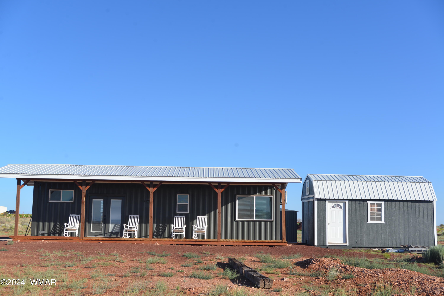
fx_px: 543
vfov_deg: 30.5
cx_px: 222
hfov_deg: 44.5
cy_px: 148
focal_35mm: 44
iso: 125
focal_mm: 44
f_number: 8
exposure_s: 1/250
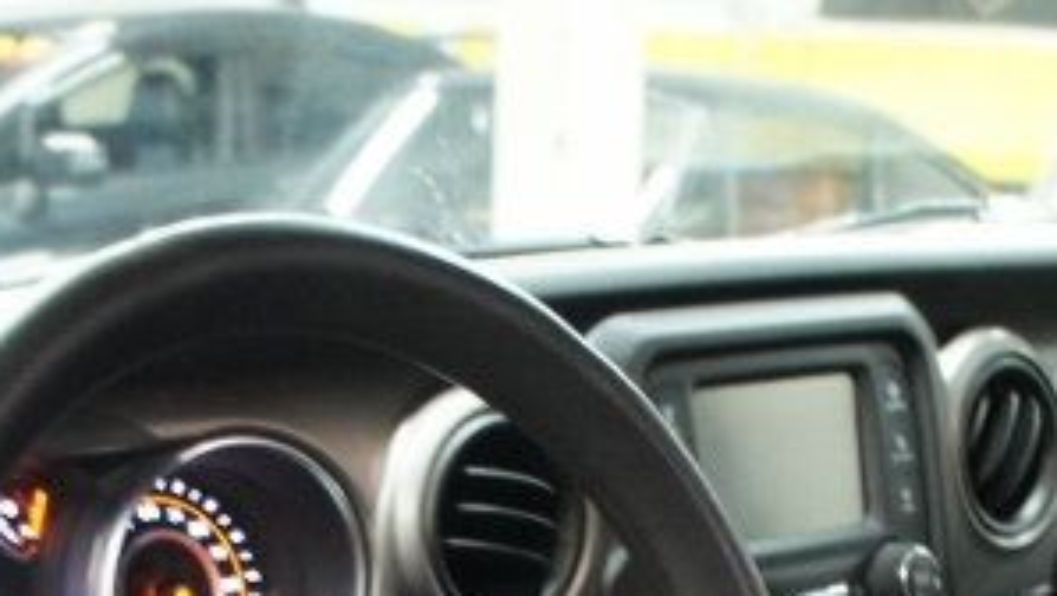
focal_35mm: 97
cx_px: 607
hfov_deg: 22.0
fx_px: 2720
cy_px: 1172
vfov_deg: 11.4
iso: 1600
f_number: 3.5
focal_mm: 18
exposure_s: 1/20
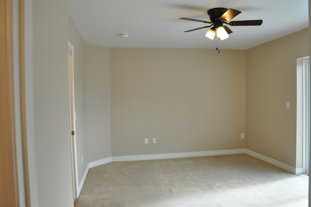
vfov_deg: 46.3
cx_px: 156
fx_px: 242
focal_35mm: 28
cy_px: 104
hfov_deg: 65.5
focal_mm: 18
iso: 200
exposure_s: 1/40
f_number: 6.3
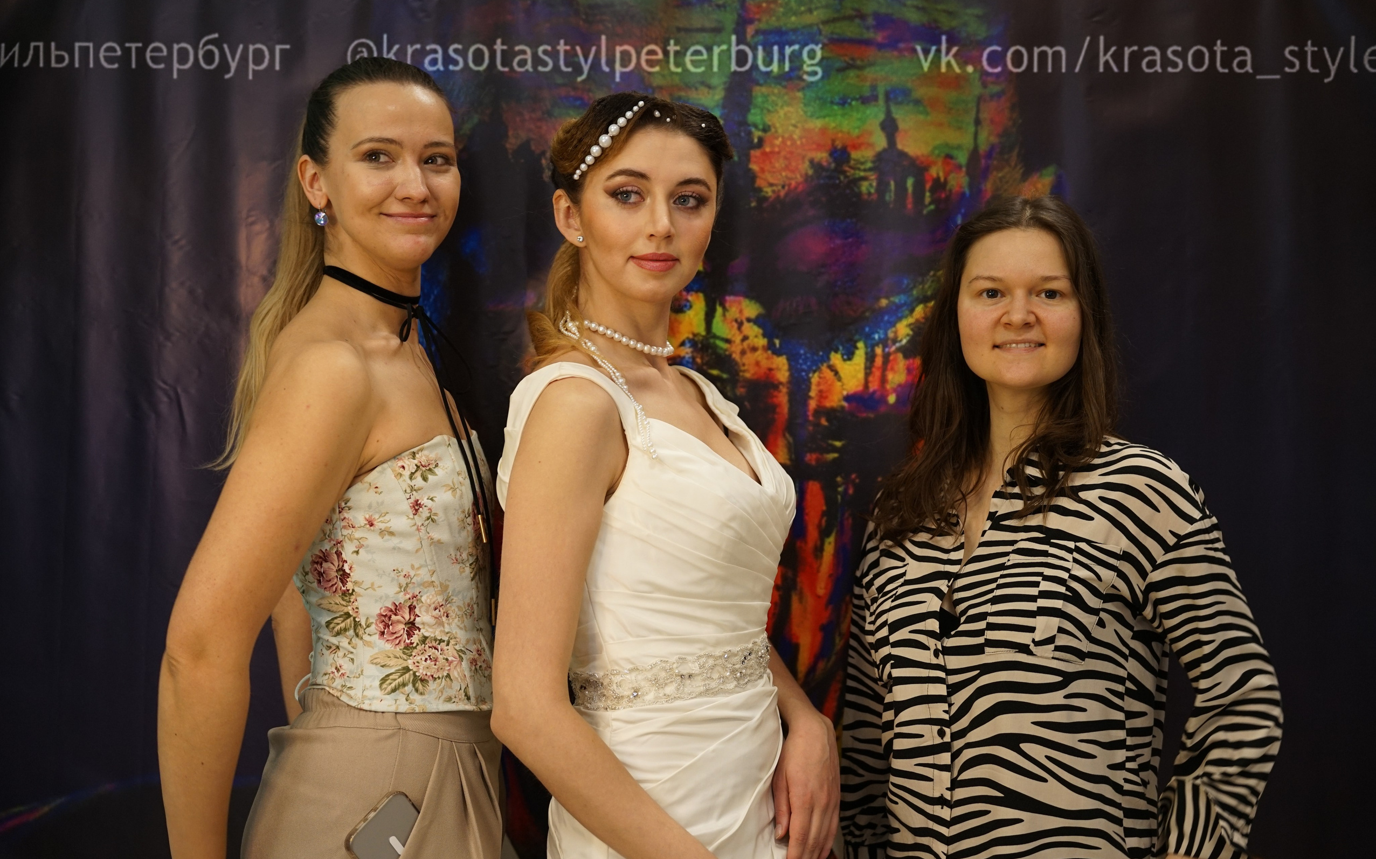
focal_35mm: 46
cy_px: 435
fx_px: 1736
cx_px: 689
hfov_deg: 43.2
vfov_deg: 27.8
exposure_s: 1/125
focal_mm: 45.3
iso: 800
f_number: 2.8
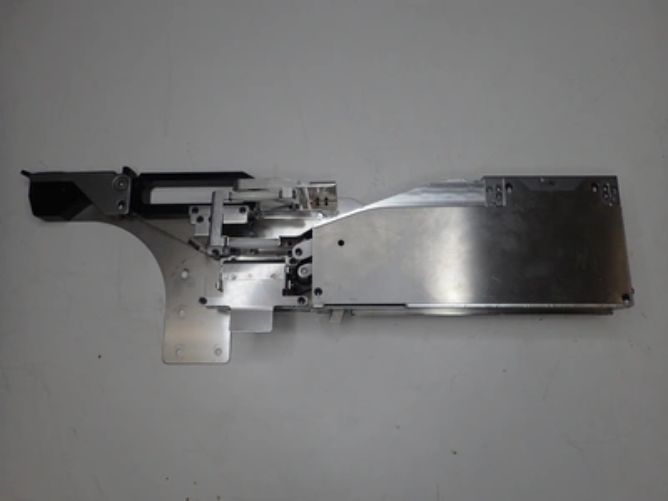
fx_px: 482
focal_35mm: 25
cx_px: 334
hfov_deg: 69.4
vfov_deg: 54.9
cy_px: 250
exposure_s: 1/400
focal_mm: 4.5
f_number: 2.8
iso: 100
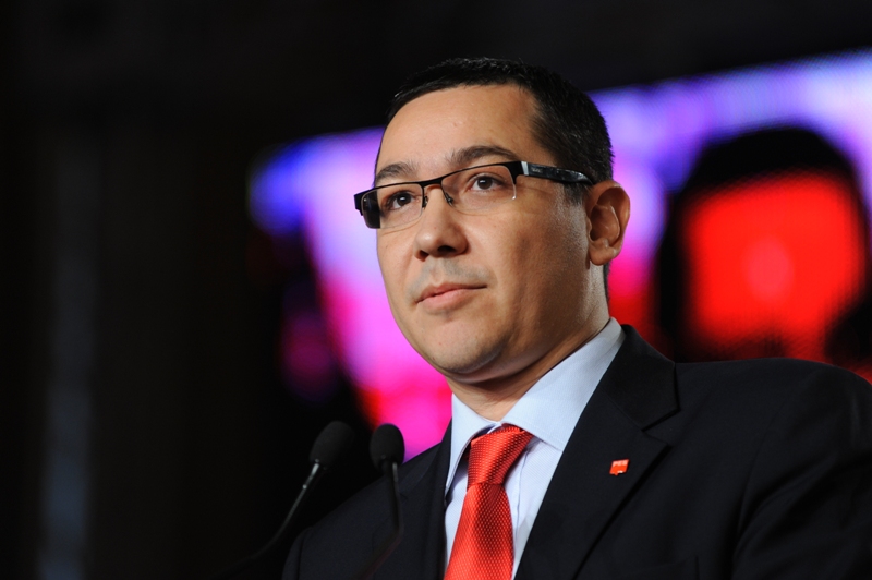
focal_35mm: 200
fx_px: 4840
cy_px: 290
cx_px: 436
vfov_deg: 6.9
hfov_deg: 10.3
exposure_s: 1/320
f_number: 3.5
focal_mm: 200
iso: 1000
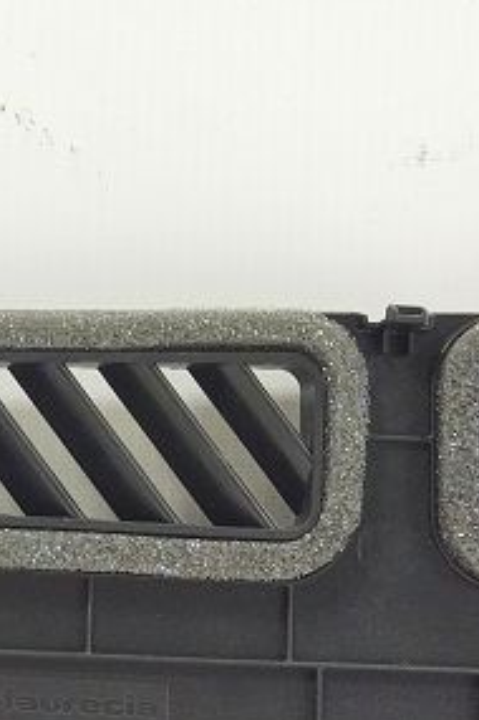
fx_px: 2361
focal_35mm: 118
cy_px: 519
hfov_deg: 11.2
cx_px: -187
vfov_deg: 17.3
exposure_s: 1/100
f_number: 1.79
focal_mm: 4.71
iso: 175
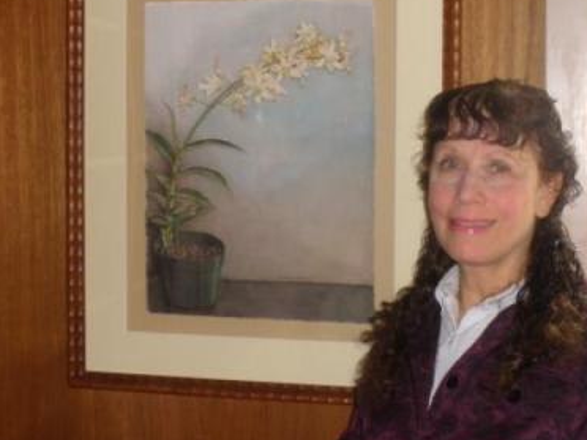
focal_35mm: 77
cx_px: 297
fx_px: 1306
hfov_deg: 25.3
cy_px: 216
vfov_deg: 19.1
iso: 250
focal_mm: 11.2
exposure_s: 1/60
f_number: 4.6
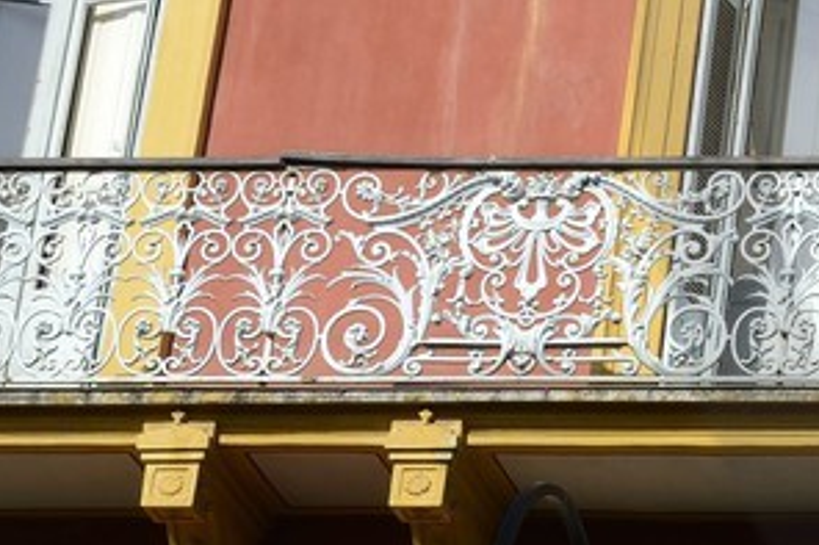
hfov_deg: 8.9
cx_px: 1763
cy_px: 8
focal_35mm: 216
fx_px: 4911
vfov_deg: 6.3
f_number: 13
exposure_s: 1/160
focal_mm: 40
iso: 200
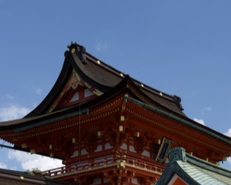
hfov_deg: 26.7
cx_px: 146
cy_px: 132
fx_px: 486
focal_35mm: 71
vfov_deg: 21.4
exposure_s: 1/3200
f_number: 5
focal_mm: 38
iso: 320
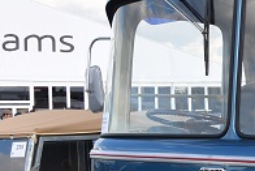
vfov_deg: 12.2
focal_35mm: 110
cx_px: 418
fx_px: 780
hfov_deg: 16.4
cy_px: 193
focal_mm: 18
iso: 200
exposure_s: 1/200
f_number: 7.1
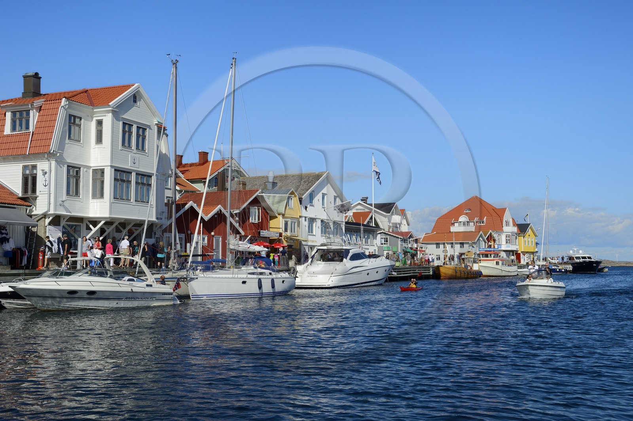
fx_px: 703
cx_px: 316
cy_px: 210
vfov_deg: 33.3
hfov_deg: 48.5
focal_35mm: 40
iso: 200
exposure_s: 1/400
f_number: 13
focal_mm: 40
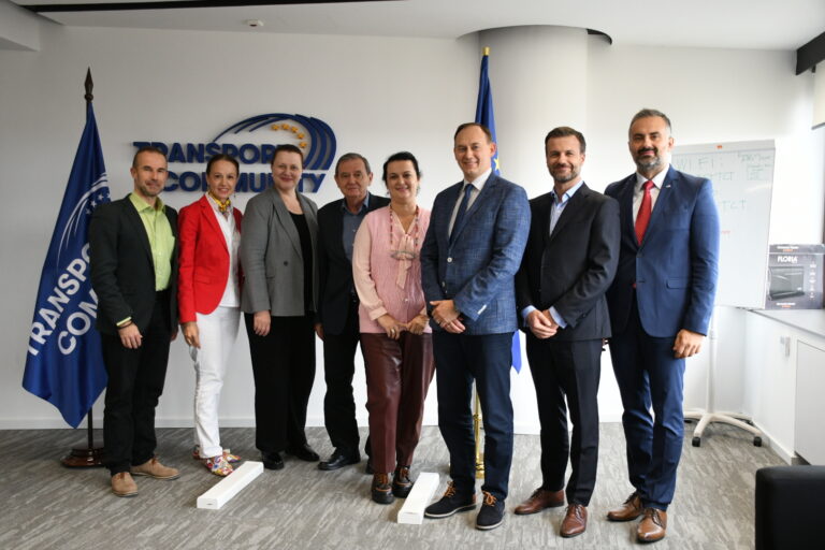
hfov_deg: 55.8
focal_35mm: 34
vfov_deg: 38.9
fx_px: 779
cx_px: 412
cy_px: 275
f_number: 4
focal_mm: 23
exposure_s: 1/125
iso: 1250
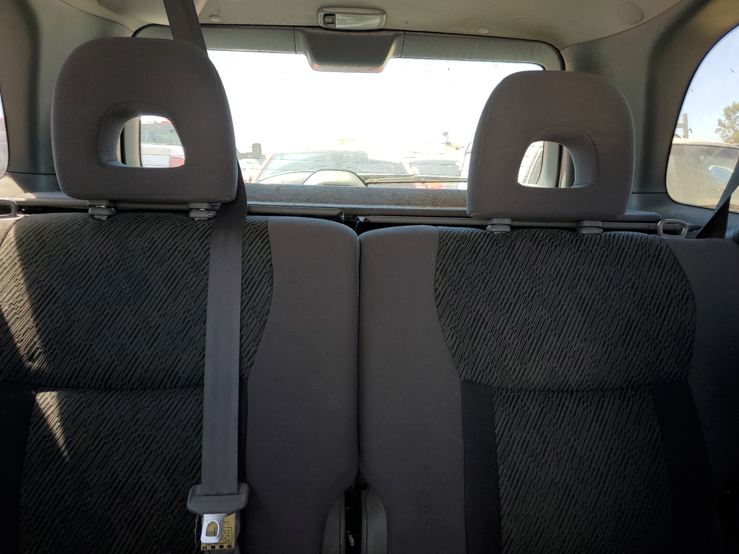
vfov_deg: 53.1
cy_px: 277
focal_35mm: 26
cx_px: 370
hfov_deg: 67.3
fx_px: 555
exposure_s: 1/244
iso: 50
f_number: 1.5
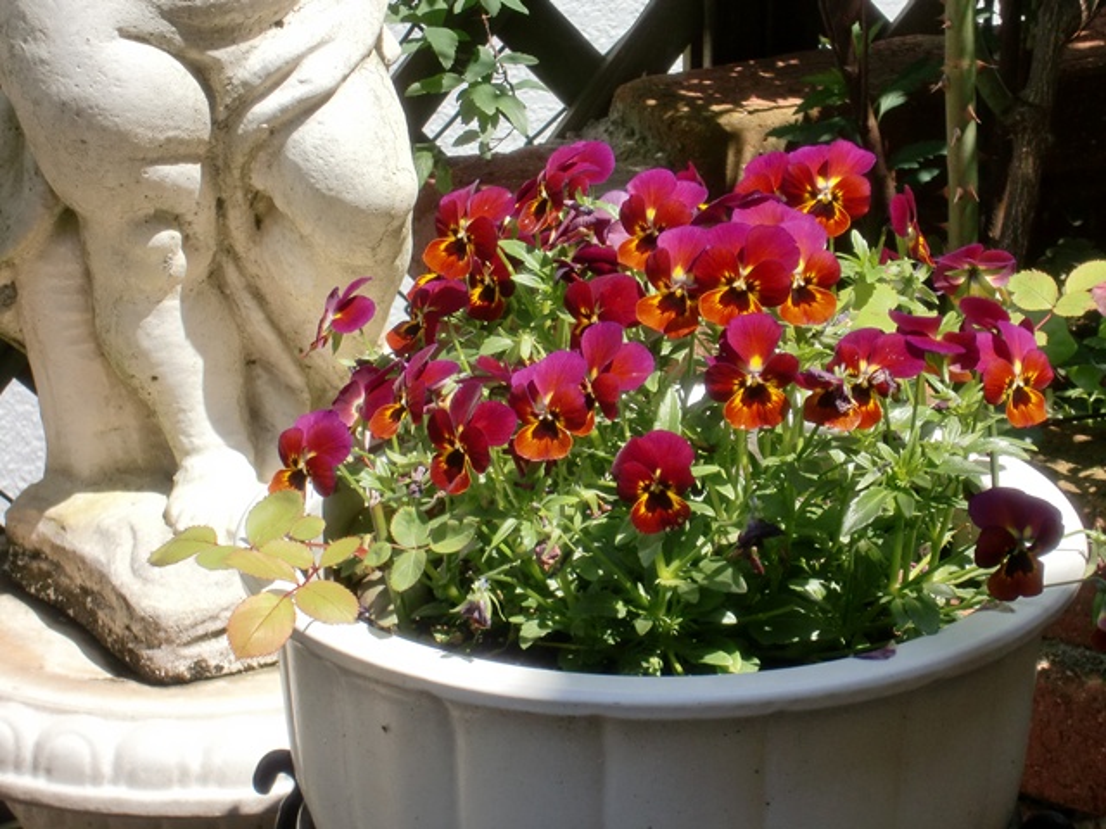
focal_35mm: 112
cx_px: 553
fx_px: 3578
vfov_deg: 13.2
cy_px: 414
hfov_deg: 17.6
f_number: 5.9
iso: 64
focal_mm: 18.6
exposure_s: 1/250
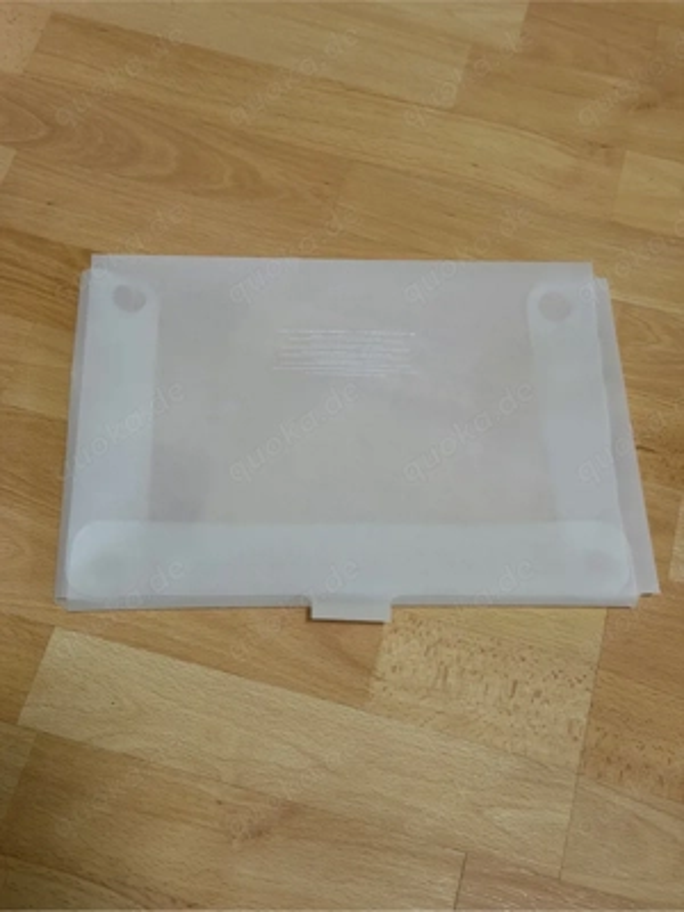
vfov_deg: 39.7
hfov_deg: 30.3
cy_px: 456
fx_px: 1265
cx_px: 342
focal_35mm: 48
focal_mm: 6.76
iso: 400
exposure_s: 1/40
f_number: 1.78
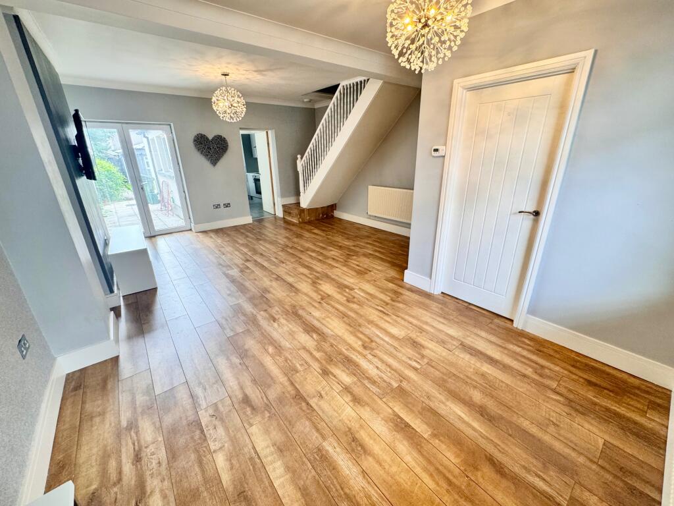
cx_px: 337
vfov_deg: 85.7
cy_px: 253
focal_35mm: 14
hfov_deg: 102.1
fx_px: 273
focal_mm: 2.22
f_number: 2.2
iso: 200
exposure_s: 1/100
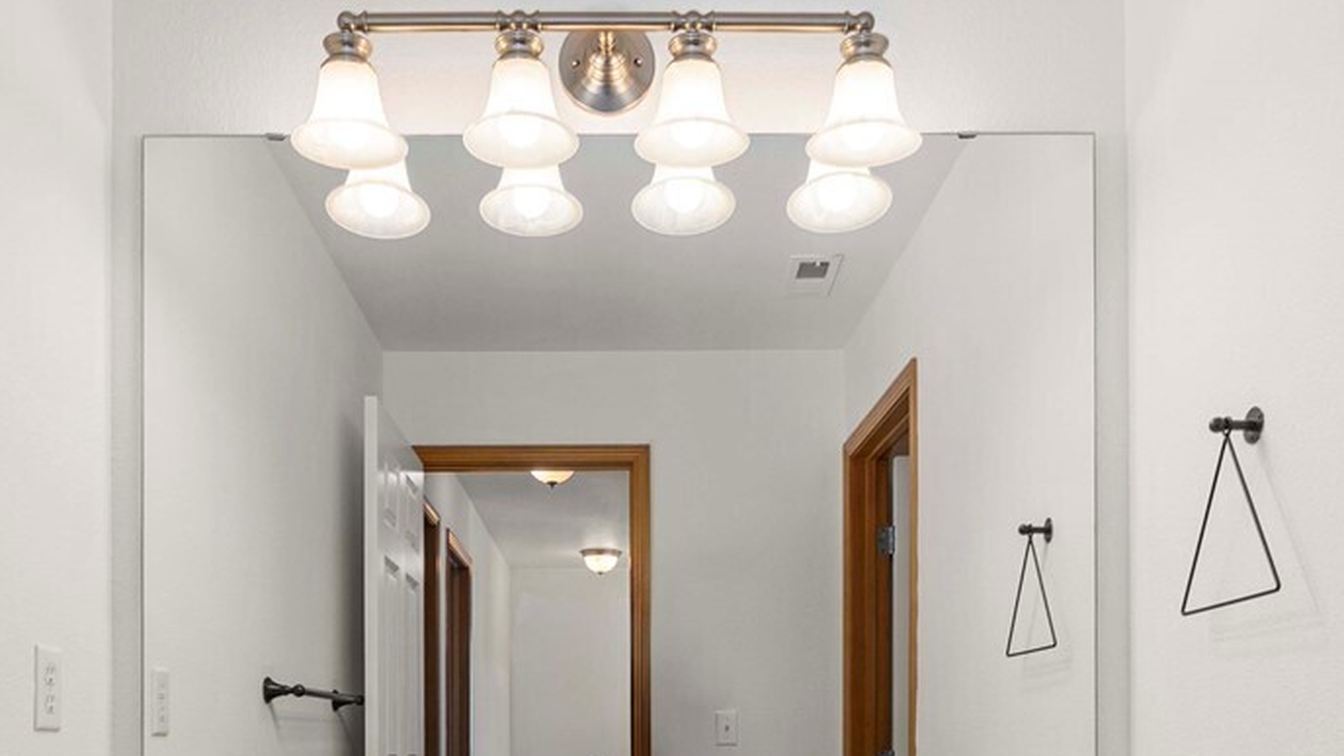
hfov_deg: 62.4
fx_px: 1105
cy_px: 732
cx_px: 587
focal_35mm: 31
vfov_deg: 34.8
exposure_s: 1/60
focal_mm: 12
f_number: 6.3
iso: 200
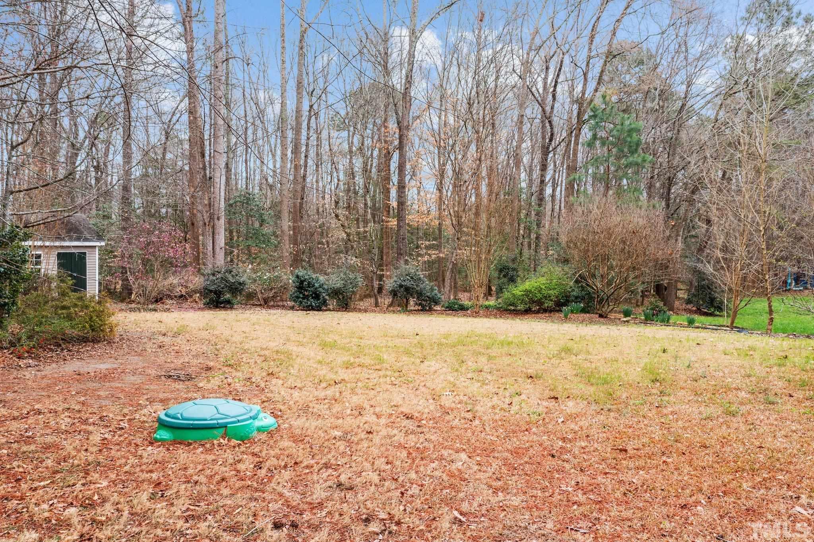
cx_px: 407
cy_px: 271
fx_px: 633
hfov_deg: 65.5
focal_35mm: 28
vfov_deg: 46.4
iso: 100
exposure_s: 1/160
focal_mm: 10.26
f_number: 4.5
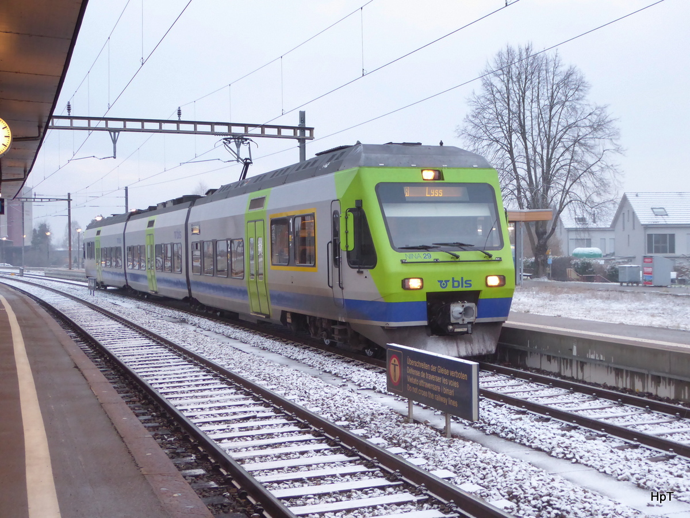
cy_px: 259
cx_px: 345
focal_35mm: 49
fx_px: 977
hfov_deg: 38.9
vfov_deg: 29.7
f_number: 4
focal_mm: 8.4
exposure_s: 1/30
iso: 400
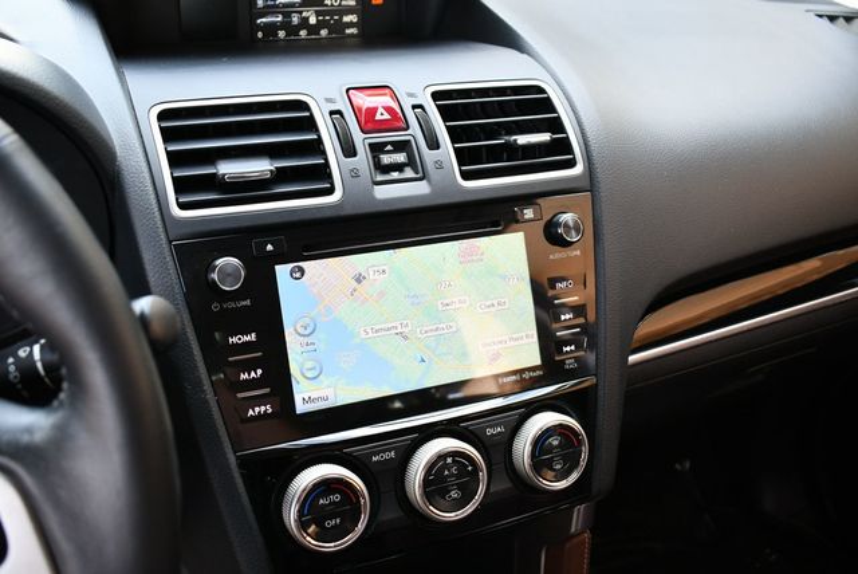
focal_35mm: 36
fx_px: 859
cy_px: 287
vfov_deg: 36.9
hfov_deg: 53.1
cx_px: 429
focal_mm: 18
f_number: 3.5
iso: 640
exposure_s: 1/250
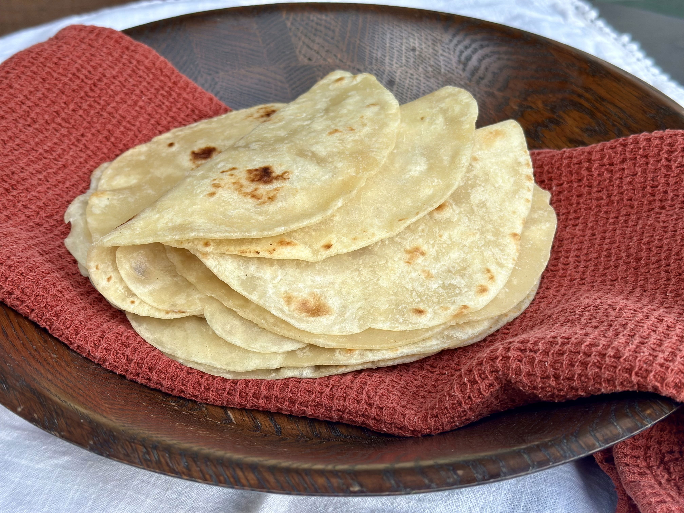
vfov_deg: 30.3
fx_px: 948
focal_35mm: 48
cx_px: 342
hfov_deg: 39.7
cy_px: 256
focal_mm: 6.86
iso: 80
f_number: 1.78
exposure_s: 1/197
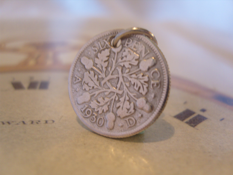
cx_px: 116
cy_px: 88
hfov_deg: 52.6
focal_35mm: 35
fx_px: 236
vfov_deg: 40.7
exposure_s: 1/30
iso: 200
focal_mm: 7.4
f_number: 2.8
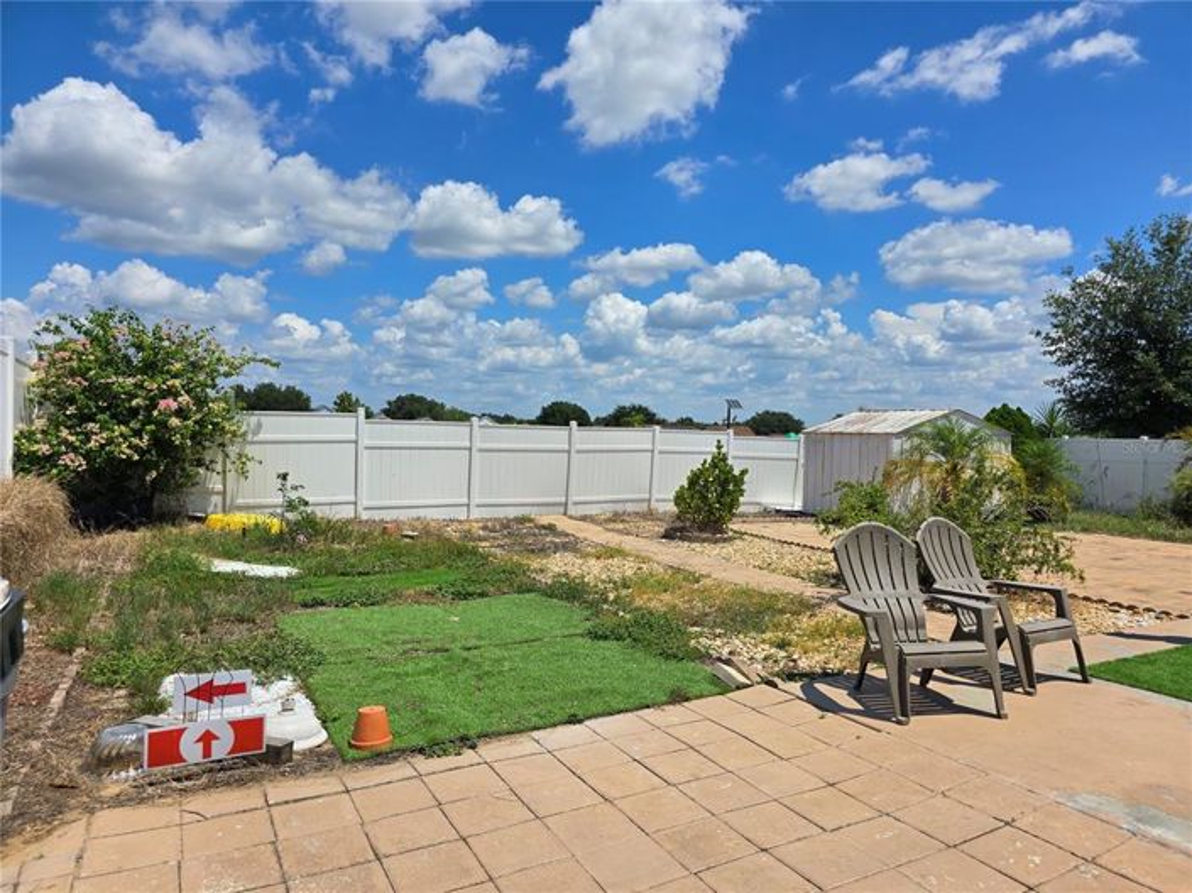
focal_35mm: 23
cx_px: 596
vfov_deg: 58.8
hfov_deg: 74.0
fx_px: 792
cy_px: 446
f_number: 1.7
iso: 12
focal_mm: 6.3
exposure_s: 1/1550
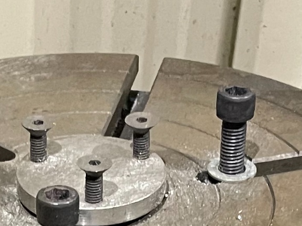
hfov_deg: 13.4
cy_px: 476
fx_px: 1283
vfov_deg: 9.4
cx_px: 97
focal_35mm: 147
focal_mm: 5.1
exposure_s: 1/25
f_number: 1.6
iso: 500
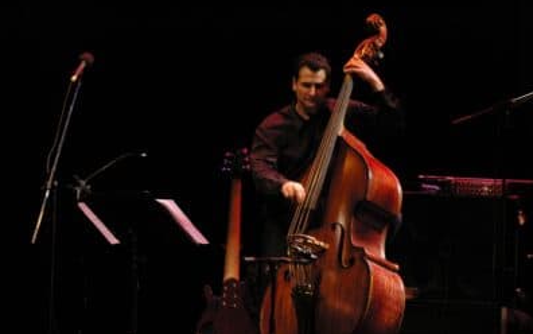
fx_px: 1570
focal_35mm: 108
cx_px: 266
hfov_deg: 19.3
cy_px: 165
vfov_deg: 12.1
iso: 1600
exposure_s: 1/60
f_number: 3.5
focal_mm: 70
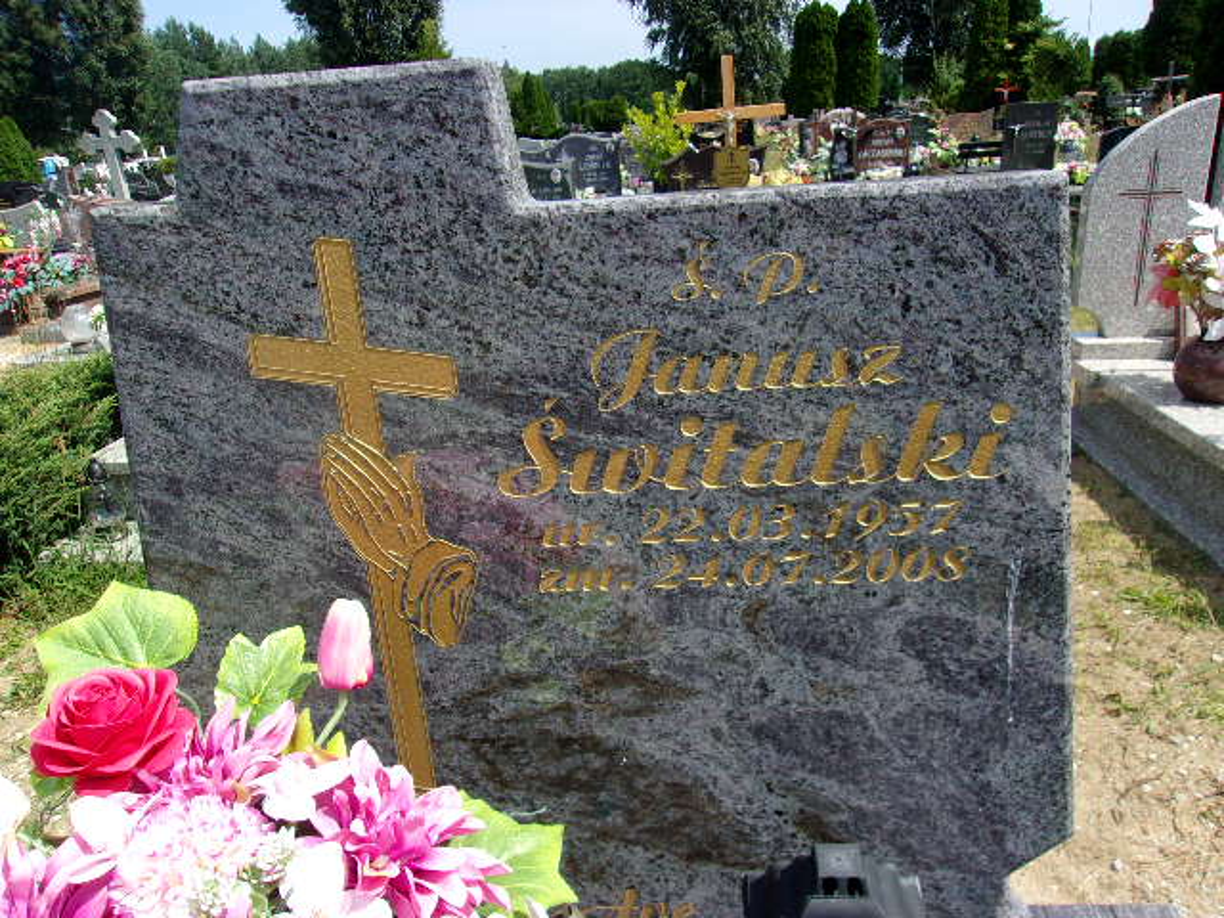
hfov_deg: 65.3
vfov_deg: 51.4
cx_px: 612
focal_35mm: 27
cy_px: 459
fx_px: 955
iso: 80
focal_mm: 4.9
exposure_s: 1/80
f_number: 10.4
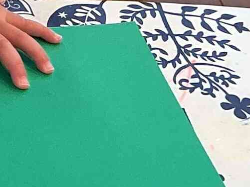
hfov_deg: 9.8
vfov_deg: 7.9
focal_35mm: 185
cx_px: -273
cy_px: -51
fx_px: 1336
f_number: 1.8
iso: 40
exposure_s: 1/60
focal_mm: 3
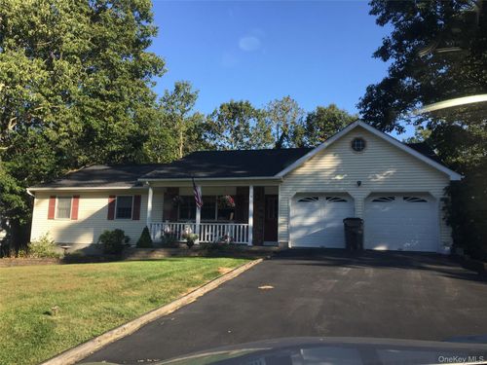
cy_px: 182
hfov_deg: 61.7
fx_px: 408
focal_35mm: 29
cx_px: 244
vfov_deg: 48.2
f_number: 2.2
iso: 32
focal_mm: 4.15
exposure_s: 1/599
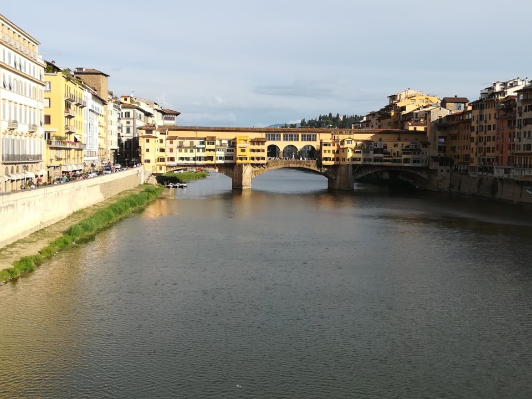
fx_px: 676
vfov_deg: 32.9
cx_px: 266
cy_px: 200
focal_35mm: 44
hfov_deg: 42.9
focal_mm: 3.83
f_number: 2.2
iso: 50
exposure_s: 1/906
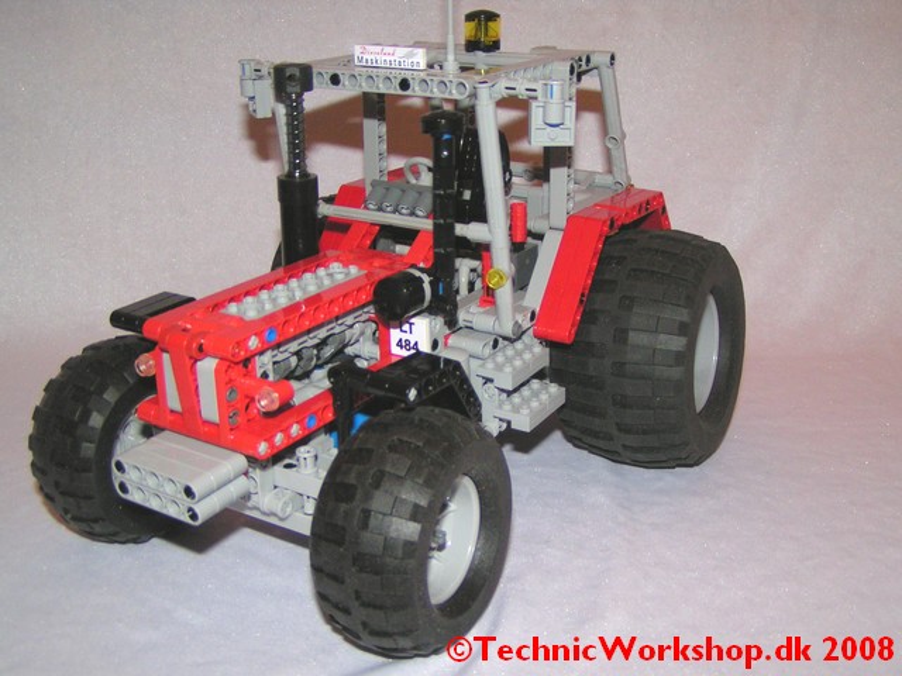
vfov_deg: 37.7
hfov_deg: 49.0
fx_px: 990
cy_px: 338
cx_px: 451
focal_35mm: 38
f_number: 2.8
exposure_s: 1/40
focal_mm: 5.8
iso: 200
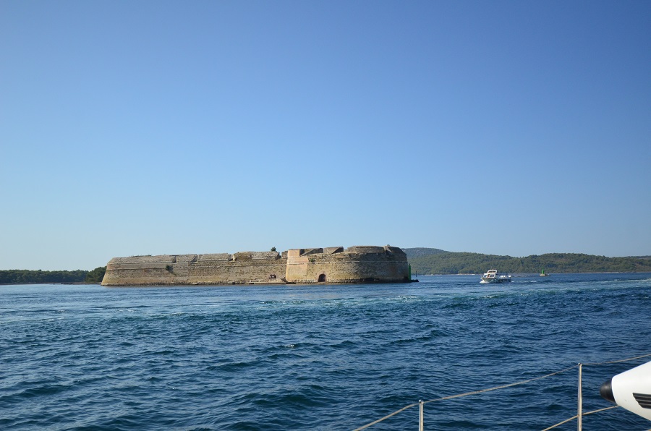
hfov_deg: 53.2
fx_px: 650
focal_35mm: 36
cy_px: 216
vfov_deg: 36.7
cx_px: 326
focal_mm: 24
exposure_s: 1/8000
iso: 640
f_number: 4
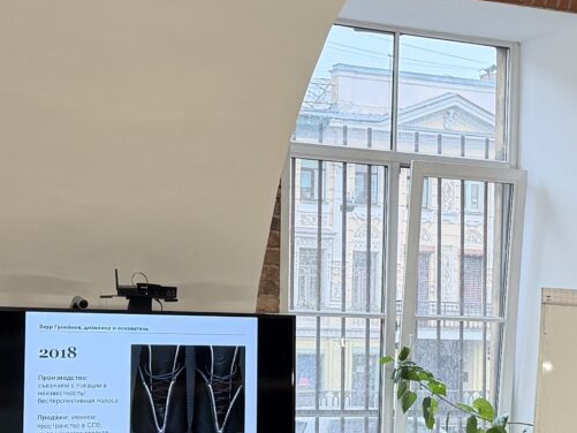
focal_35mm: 92
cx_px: 425
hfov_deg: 21.1
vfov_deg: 16.0
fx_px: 1534
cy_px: 279
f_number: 1.78
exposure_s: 1/100
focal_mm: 6.76
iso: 200
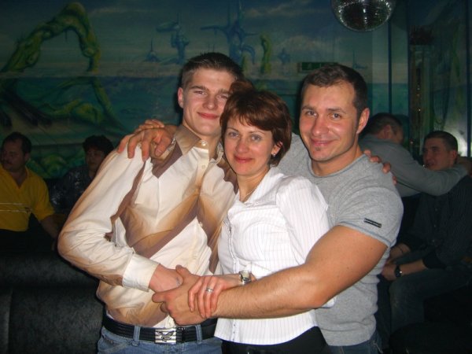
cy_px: 177
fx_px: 518
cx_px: 236
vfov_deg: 37.7
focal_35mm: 38
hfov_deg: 49.0
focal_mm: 7.9
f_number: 2.8
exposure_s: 1/60
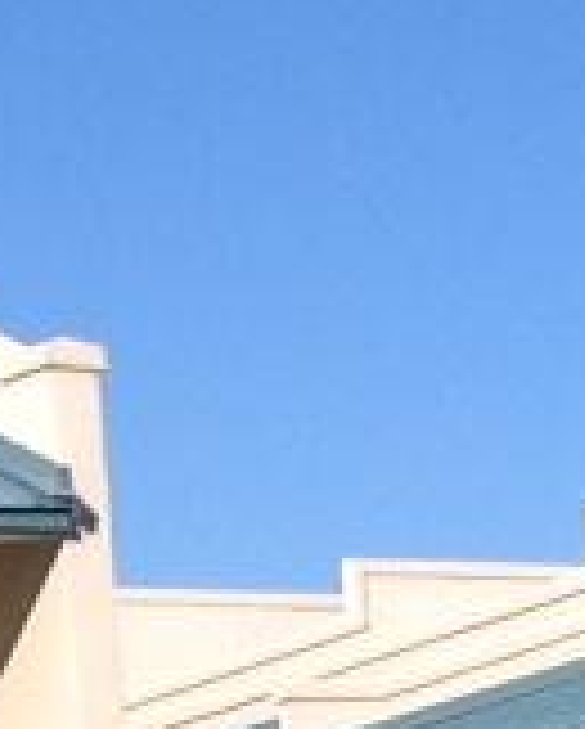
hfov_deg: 5.4
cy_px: 1872
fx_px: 5897
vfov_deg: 6.6
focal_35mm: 273
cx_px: 1552
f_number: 2.4
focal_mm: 4.28
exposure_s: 1/2160
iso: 50
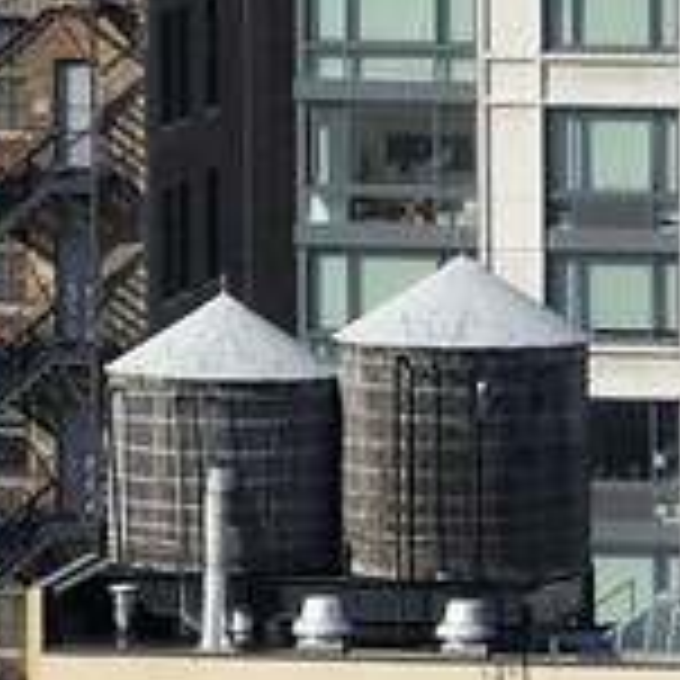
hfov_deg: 2.2
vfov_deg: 2.2
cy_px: -1743
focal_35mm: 772
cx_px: -1491
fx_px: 17158
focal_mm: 86
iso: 200
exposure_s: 1/200
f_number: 13
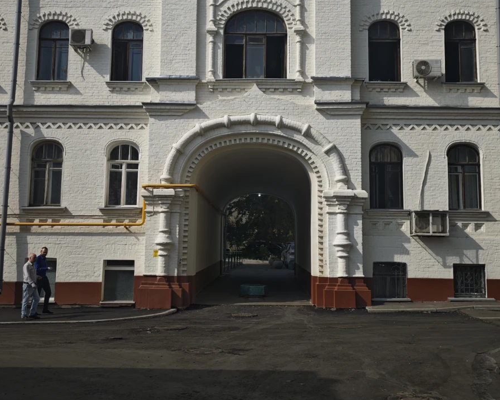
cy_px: 150
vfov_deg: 32.6
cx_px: 251
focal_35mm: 46
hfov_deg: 40.3
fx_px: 681
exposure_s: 1/2026
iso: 50
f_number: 2
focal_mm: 8.72
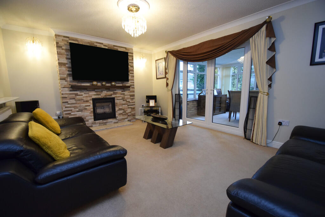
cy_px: 108
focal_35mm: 15
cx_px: 162
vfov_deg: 77.3
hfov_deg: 100.4
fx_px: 135
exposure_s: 1/60
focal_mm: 10
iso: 1600
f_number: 3.5
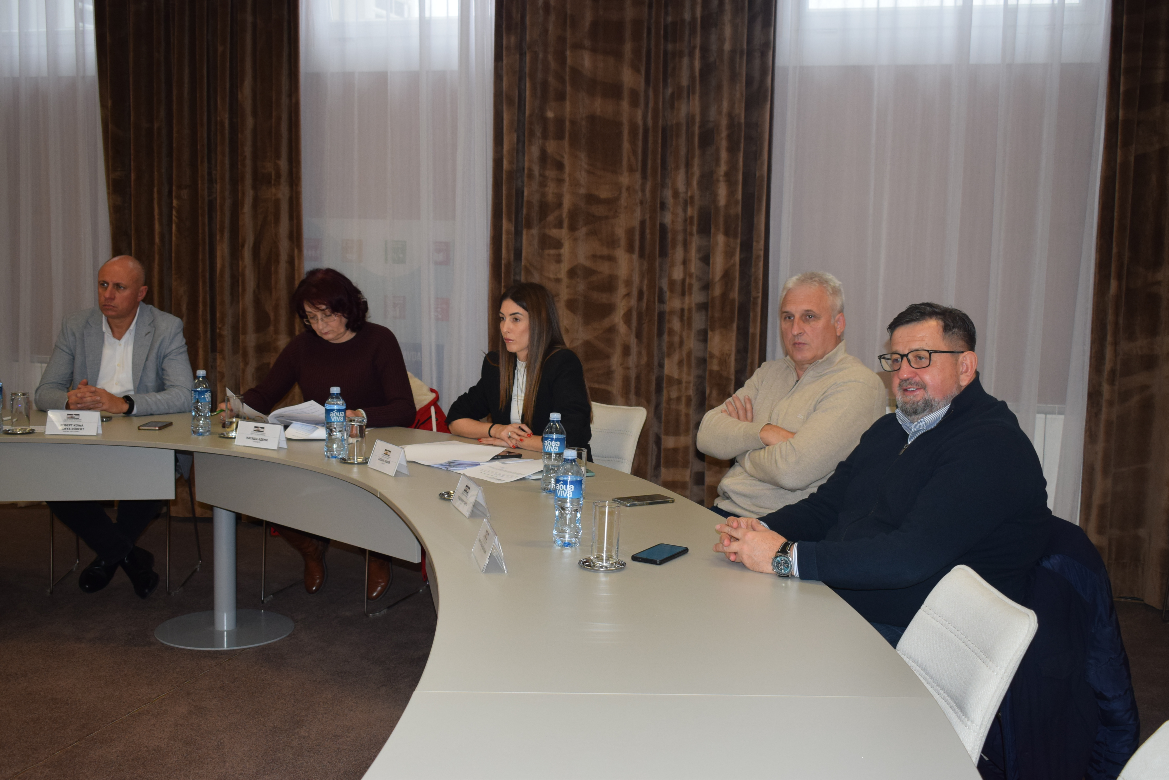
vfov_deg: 34.2
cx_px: 584
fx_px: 1267
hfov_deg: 49.5
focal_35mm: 39
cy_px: 390
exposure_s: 1/100
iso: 800
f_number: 5
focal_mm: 26
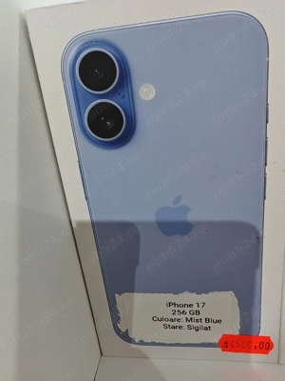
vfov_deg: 71.6
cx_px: 142
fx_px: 263
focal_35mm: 24
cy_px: 190
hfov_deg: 56.8
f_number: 2
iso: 400
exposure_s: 1/50
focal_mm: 1.82
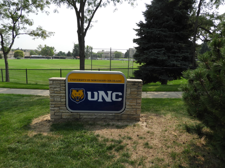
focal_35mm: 24
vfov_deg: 56.8
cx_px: 112
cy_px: 84
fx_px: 156
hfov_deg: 71.6
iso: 100
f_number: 3.3
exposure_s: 1/800
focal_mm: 4.3
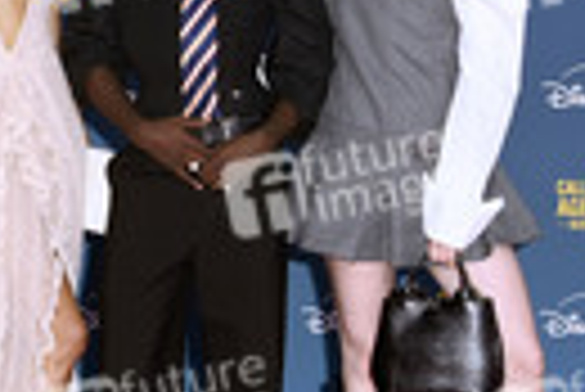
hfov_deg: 13.1
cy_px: 72
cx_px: 218
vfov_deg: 8.8
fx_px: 2538
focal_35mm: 156
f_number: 5.6
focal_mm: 45
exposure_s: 1/200
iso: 800
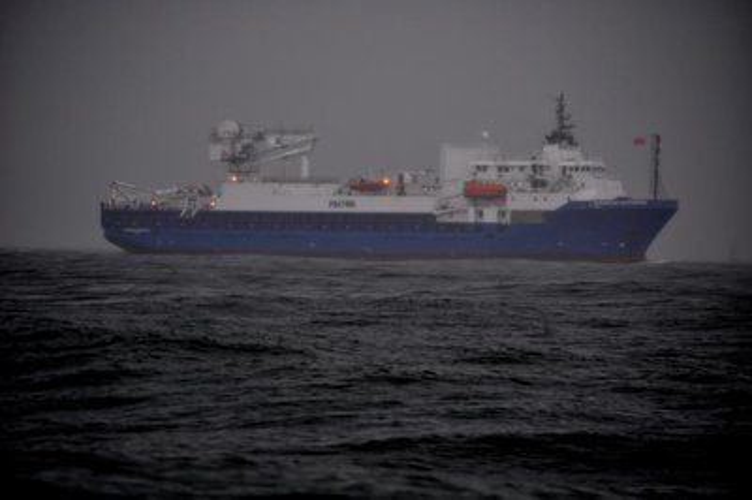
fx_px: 5635
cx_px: 376
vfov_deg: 5.1
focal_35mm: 270
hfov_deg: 7.6
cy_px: 250
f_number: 5
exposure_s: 1/400
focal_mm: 180
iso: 400
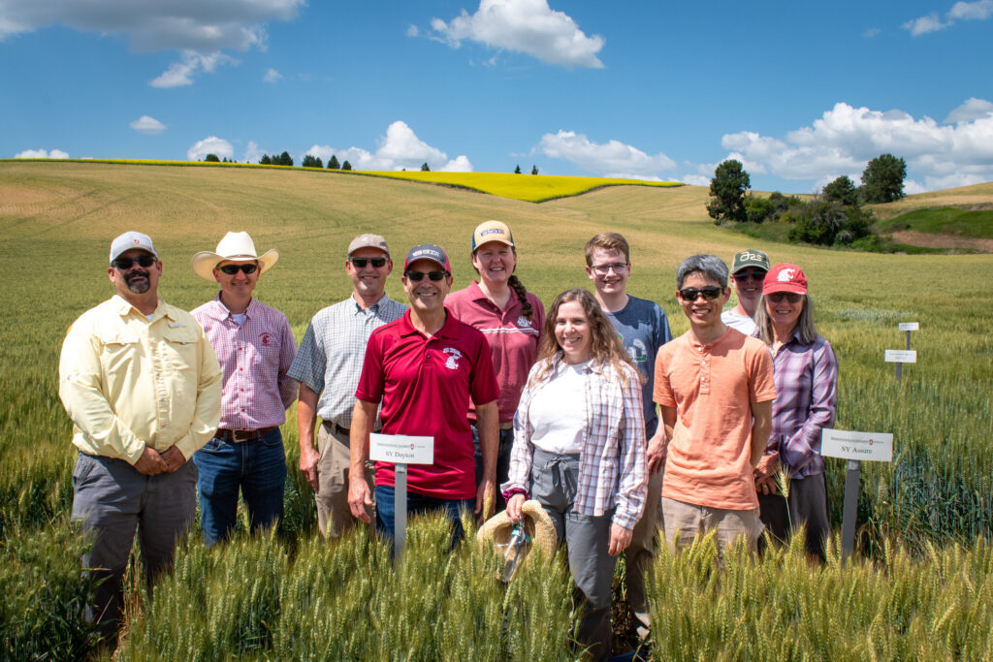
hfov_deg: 46.4
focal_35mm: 42
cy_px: 331
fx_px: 1159
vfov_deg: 31.9
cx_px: 496
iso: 500
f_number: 14
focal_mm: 28
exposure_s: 1/800
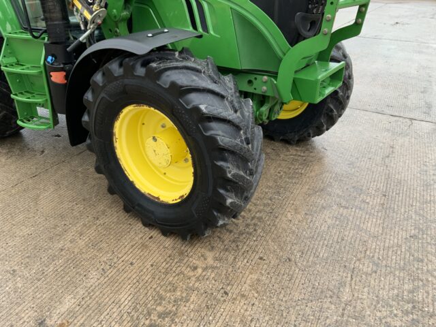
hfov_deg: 61.7
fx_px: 365
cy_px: 164
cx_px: 218
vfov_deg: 48.2
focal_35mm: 29
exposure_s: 1/122
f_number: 1.8
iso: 25
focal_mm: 3
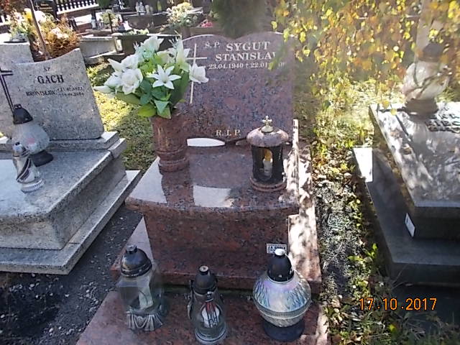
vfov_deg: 53.1
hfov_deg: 67.3
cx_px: 230
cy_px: 172
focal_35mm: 26
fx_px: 346
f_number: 3.2
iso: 80
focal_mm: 4.6
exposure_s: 1/160
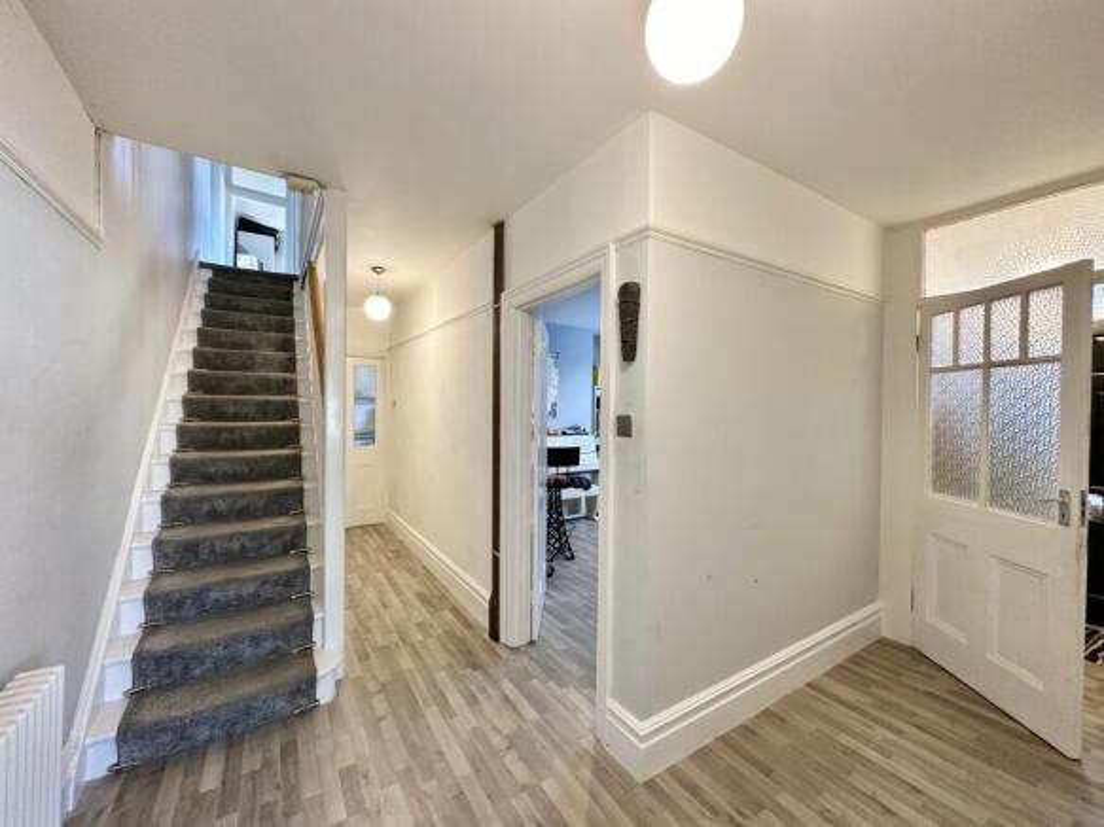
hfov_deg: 102.1
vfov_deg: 85.7
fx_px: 446
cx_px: 552
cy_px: 414
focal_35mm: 14
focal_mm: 2.22
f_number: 2.2
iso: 250
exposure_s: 1/50
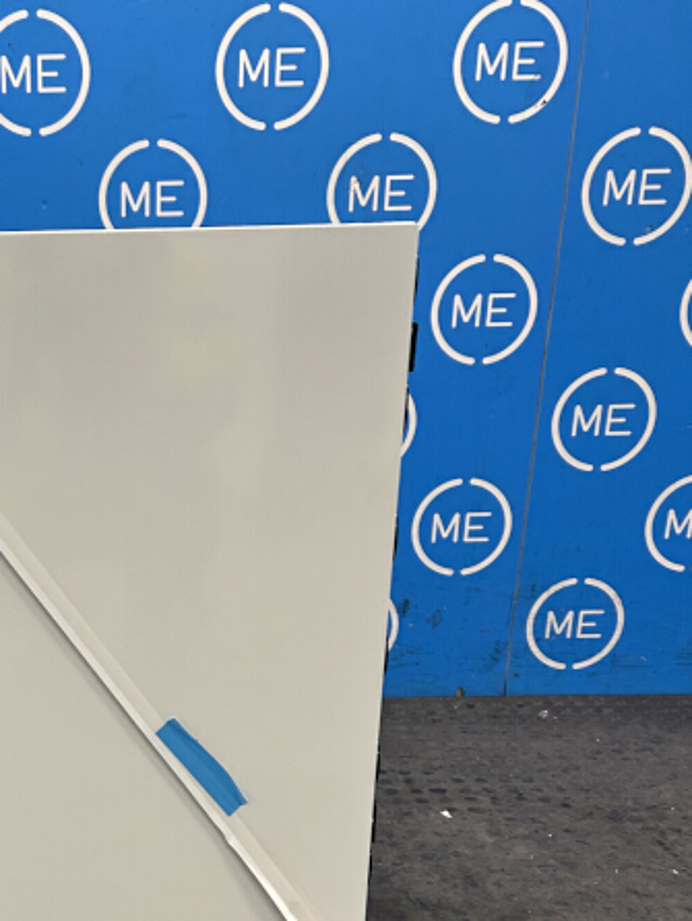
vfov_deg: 38.8
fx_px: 1252
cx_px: 75
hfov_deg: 29.7
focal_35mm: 47
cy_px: 739
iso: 125
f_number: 1.5
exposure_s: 1/100
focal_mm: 5.7
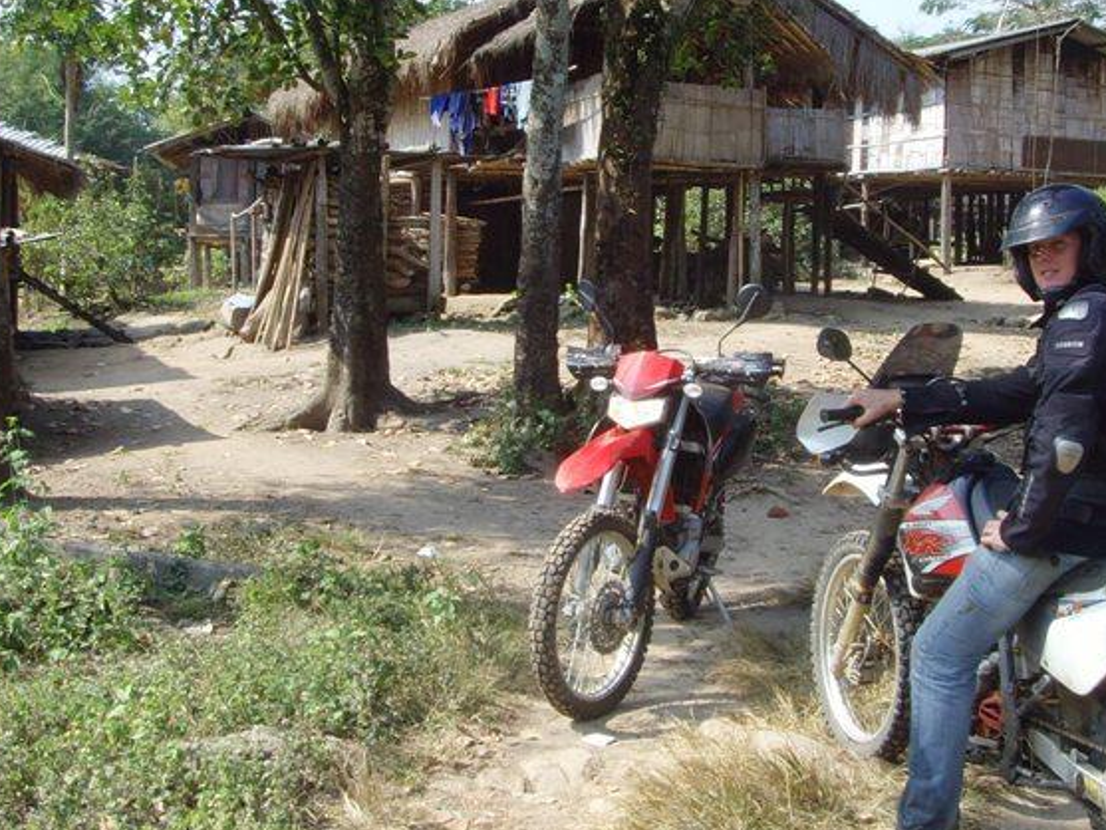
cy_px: 328
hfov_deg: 34.3
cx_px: 606
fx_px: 1790
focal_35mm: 56
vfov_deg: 26.1
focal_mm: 6.6
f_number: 6.3
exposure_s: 1/125
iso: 80
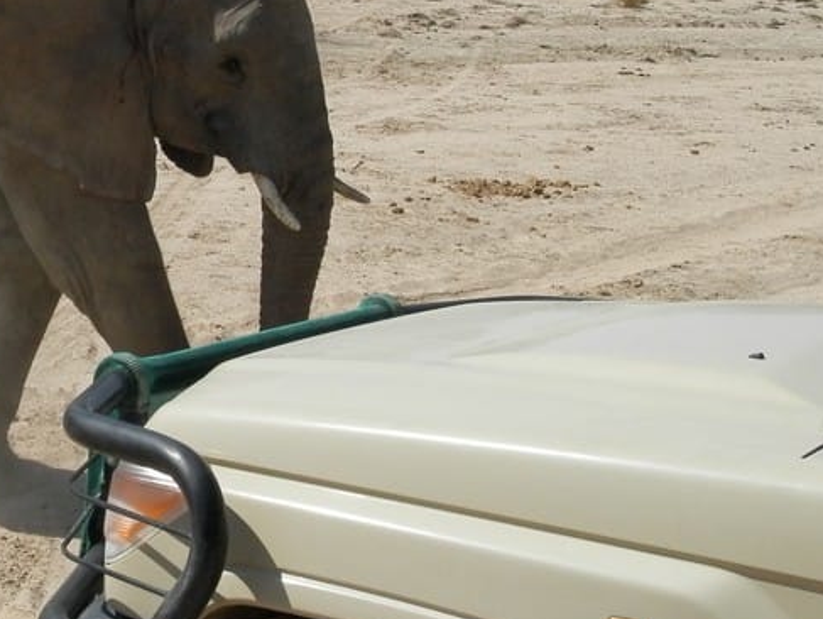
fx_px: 2141
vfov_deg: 16.4
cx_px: 68
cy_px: 164
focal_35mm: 90
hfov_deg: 21.2
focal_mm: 6.1
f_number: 9.4
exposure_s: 1/200
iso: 125
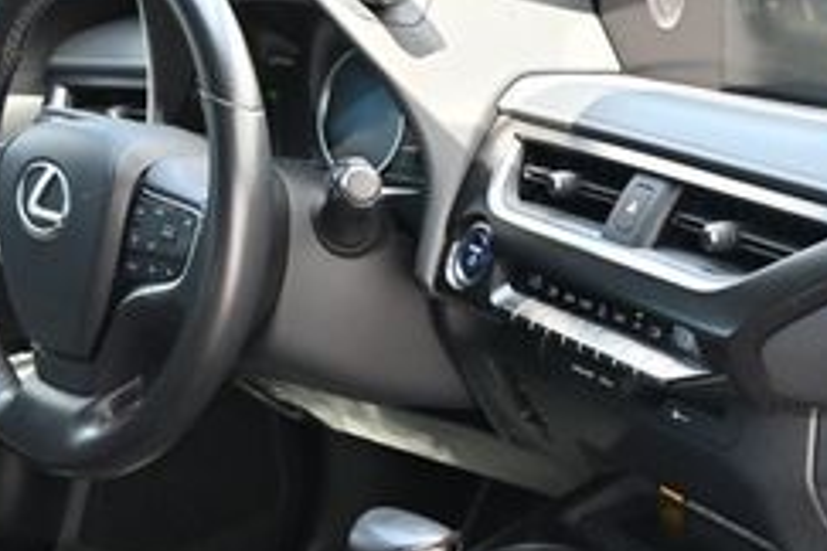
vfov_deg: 18.7
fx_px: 1631
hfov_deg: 26.5
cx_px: 875
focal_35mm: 71
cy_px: 554
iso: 500
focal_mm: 18
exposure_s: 1/125
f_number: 3.5
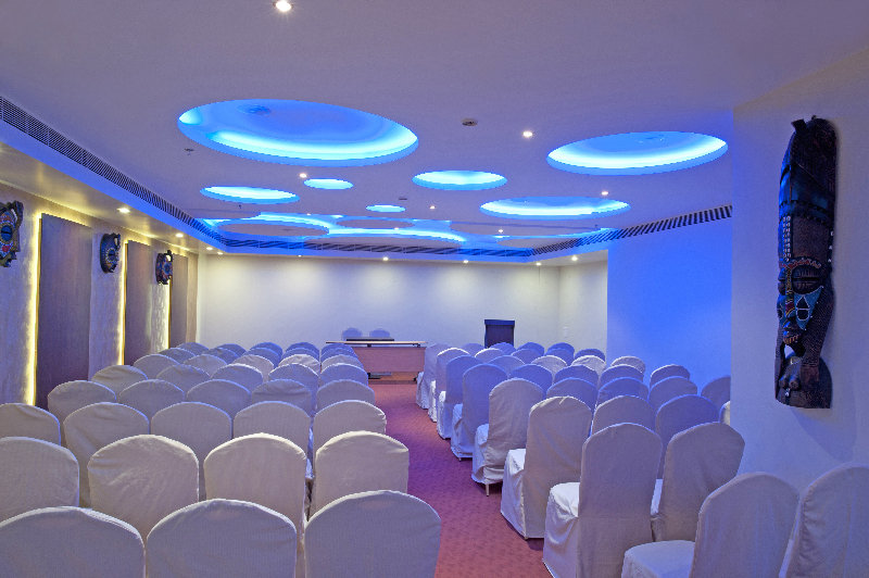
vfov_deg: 53.1
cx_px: 434
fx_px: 579
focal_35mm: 24
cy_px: 289
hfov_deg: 73.8
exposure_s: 5
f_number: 22
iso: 200
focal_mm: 24
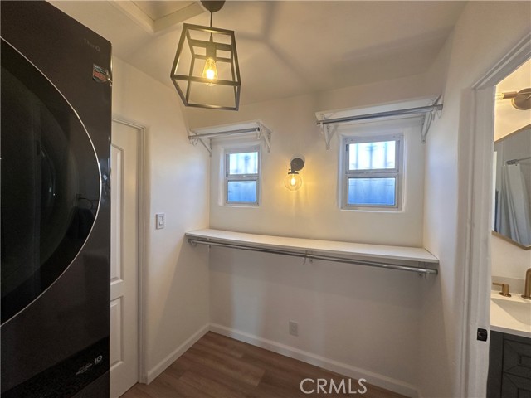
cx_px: 266
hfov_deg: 102.1
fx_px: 215
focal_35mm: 14
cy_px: 199
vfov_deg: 85.7
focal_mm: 2.22
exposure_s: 1/120
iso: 125
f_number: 2.2
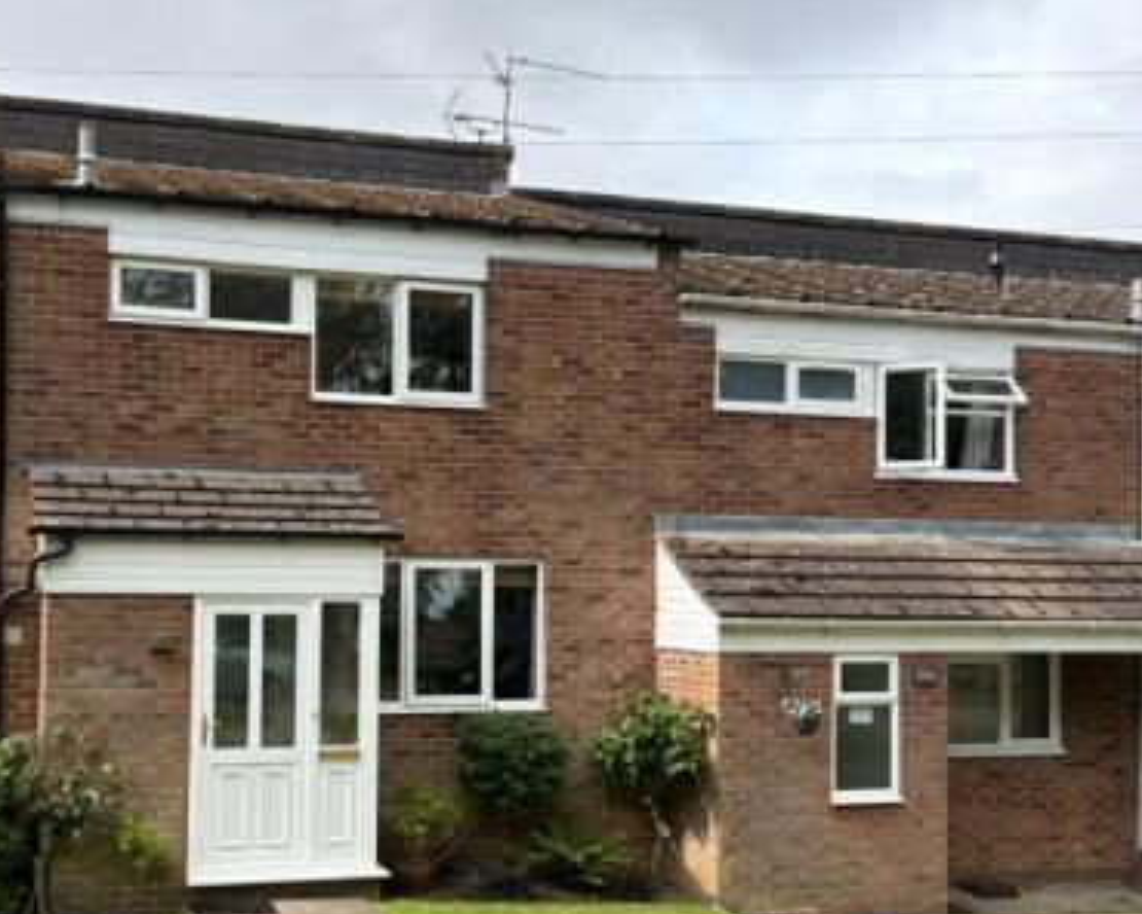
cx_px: 366
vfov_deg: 37.1
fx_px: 1352
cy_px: 573
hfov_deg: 45.0
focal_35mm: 40
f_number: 1.6
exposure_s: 1/1517
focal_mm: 5.96
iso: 64
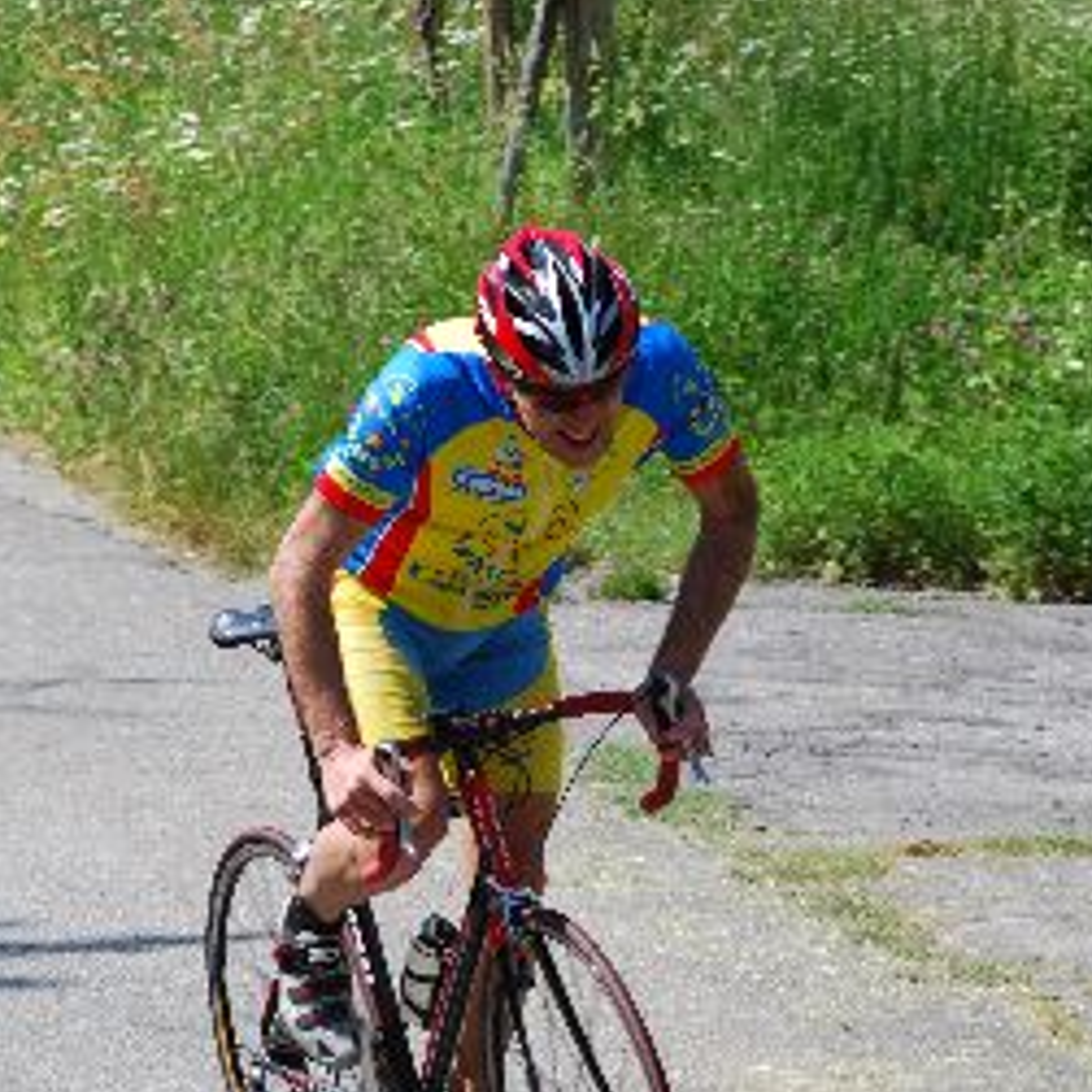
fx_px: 11841
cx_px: 483
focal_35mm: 332
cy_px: 642
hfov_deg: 5.3
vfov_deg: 5.3
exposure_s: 1/125
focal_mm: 145
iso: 100
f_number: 9
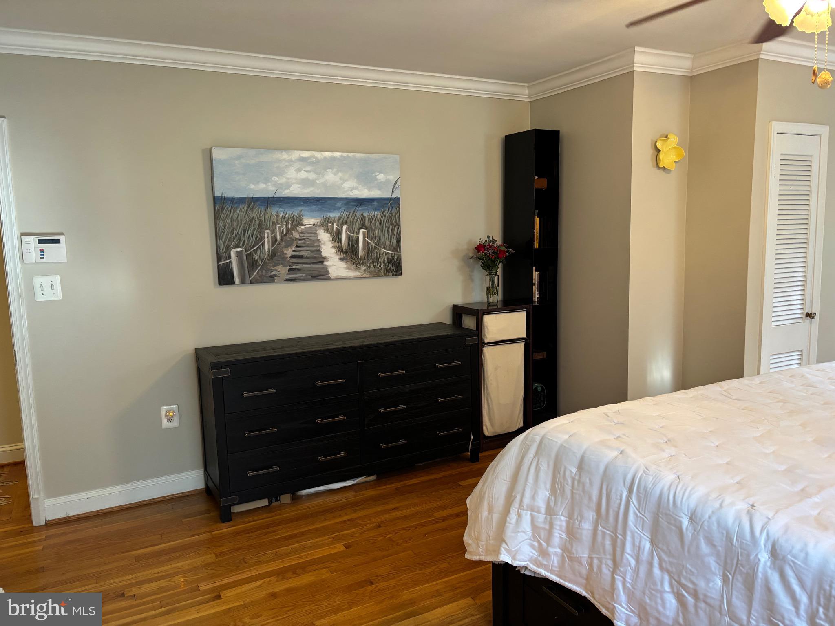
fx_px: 627
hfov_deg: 67.3
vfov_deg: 53.1
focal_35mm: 26
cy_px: 313
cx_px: 418
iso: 250
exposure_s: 1/60
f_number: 1.6
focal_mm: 5.96
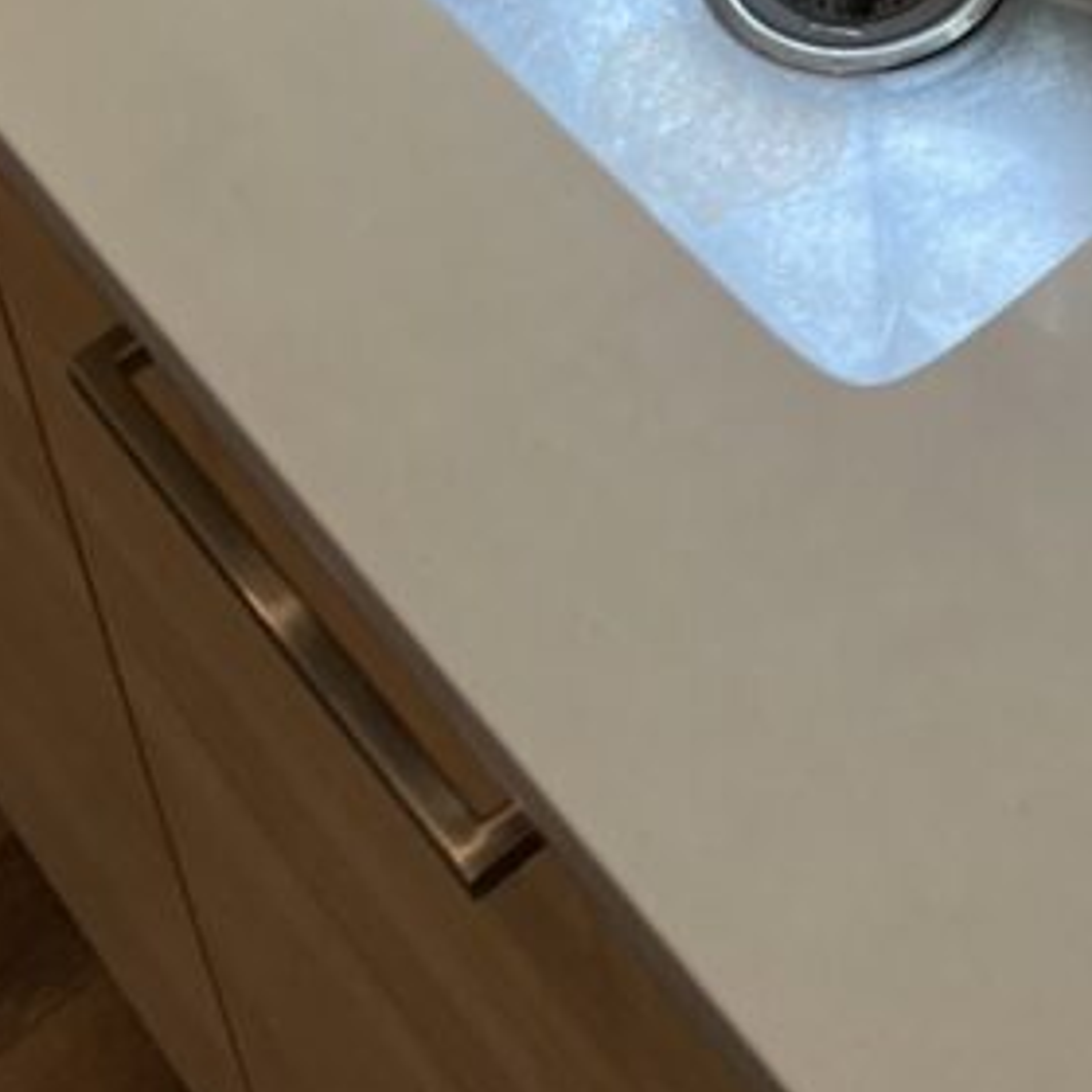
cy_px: -760
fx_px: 2998
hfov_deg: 20.3
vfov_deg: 17.5
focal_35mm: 84
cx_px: 971
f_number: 1.5
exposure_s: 1/120
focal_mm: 5.7
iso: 100
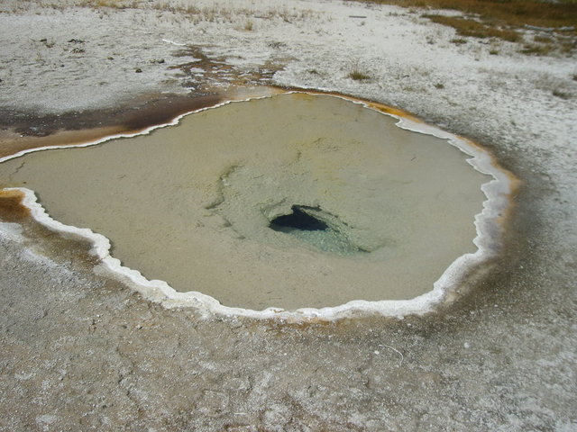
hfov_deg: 49.0
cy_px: 216
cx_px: 288
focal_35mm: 38
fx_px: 633
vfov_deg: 37.7
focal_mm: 6.2
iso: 50
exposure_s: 1/800
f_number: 4.3
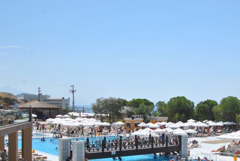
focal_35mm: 57
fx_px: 381
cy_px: 118
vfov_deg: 23.6
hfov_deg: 34.4
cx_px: 173
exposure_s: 1/320
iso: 100
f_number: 9
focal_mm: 24
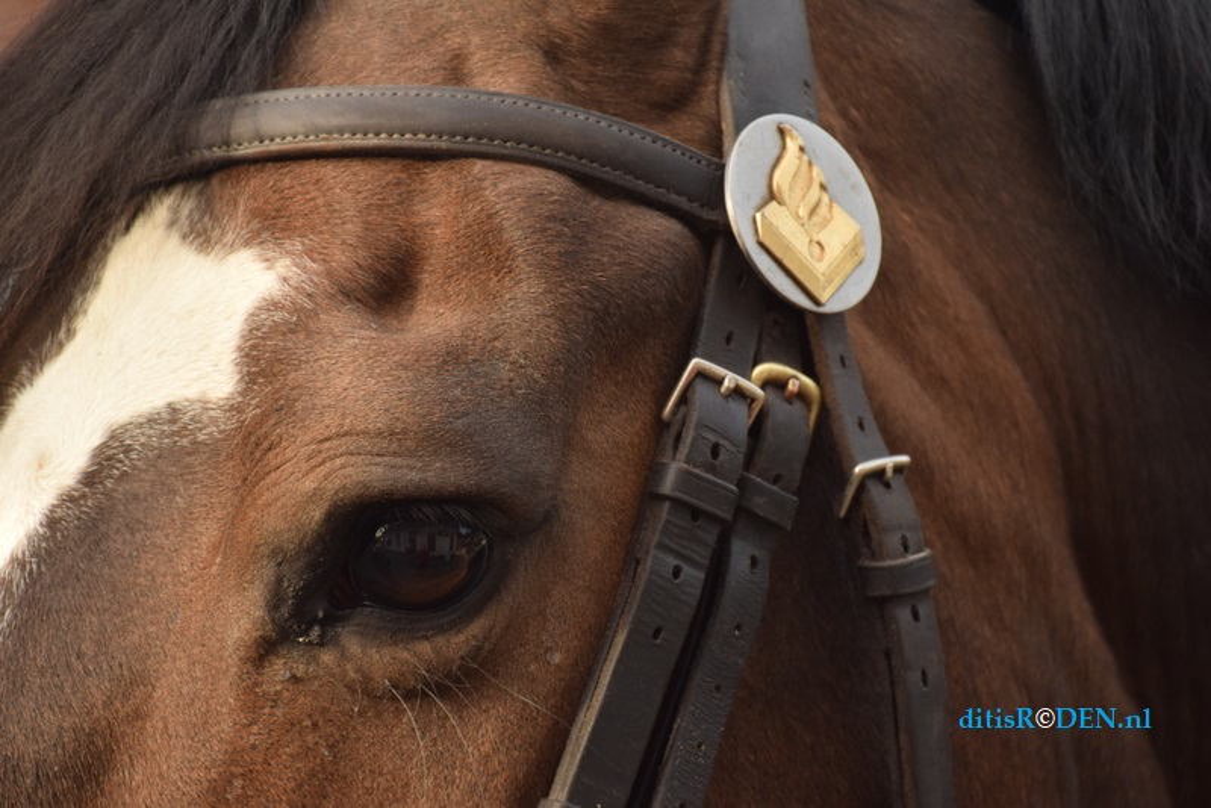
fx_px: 13628
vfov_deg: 3.4
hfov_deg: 5.1
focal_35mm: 405
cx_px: 606
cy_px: 404
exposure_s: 1/200
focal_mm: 270
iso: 400
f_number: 7.1
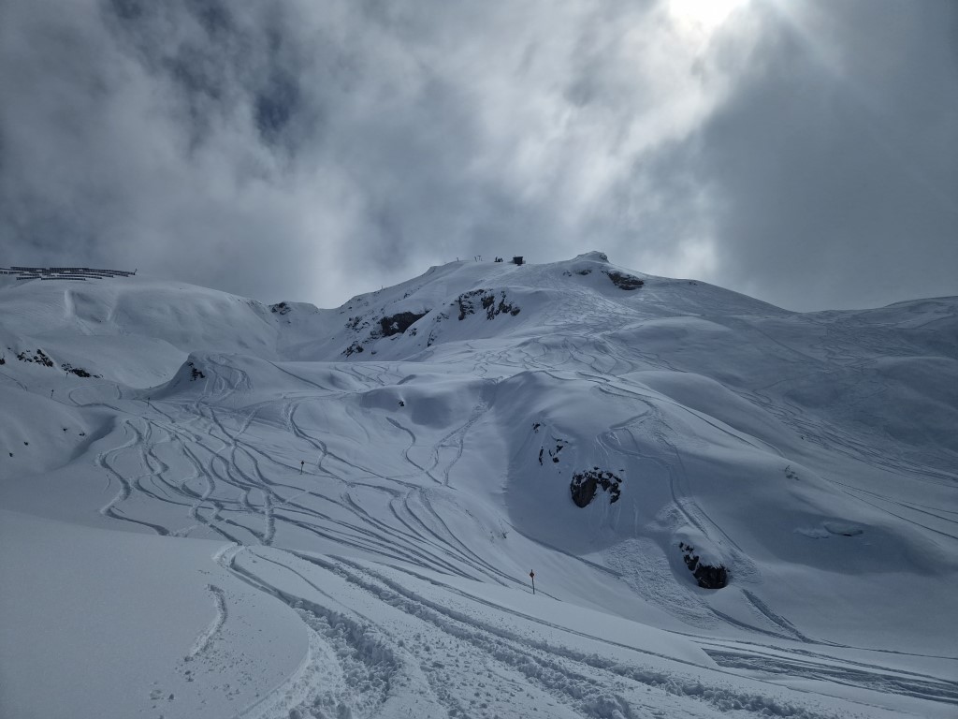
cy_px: 360
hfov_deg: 73.9
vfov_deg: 58.9
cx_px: 479
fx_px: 637
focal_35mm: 23
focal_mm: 5.4
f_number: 1.8
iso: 50
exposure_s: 1/12416
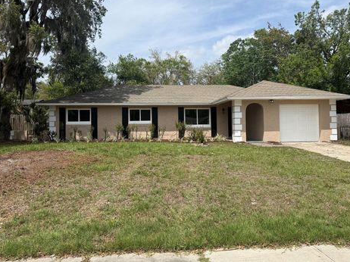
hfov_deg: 67.3
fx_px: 263
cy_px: 121
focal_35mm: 26
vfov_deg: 53.0
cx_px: 180
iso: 80
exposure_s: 1/5714
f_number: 1.78
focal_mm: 6.76
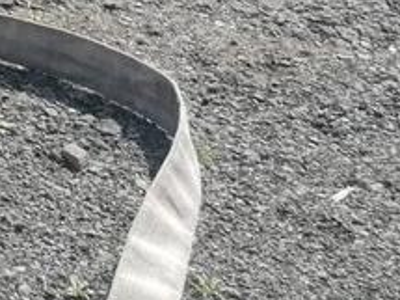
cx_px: -737
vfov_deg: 8.2
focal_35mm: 168
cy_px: -412
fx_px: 1940
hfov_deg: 9.6
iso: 50
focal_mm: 4.75
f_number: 1.8
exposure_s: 1/907
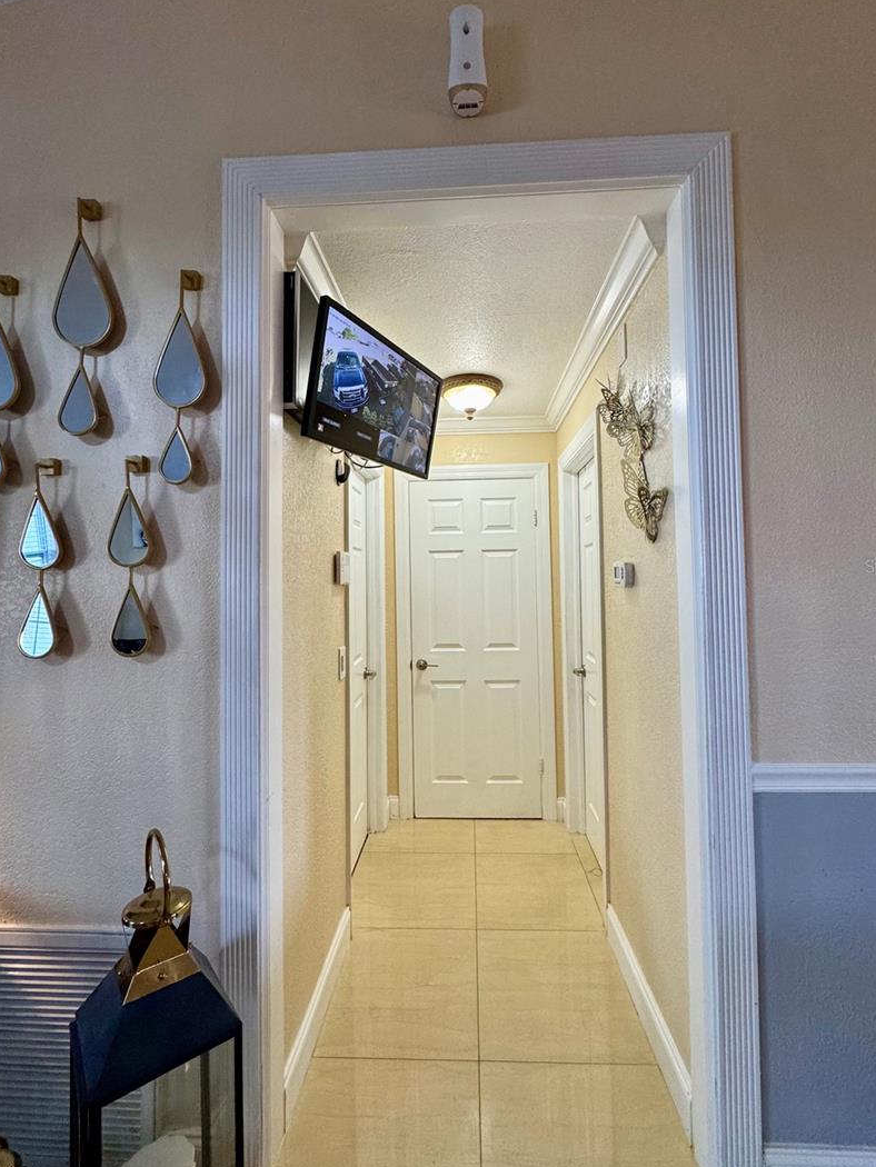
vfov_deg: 94.5
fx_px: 540
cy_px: 566
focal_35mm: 16
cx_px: 444
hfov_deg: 78.1
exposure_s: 1/120
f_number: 2.2
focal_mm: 2.22
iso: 160
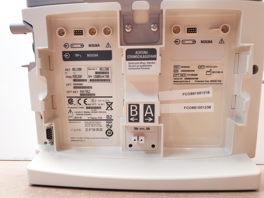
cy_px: 99
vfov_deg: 53.1
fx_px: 198
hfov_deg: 67.3
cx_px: 132
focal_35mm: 26
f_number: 2.4
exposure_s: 1/50
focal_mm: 4.3
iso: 160
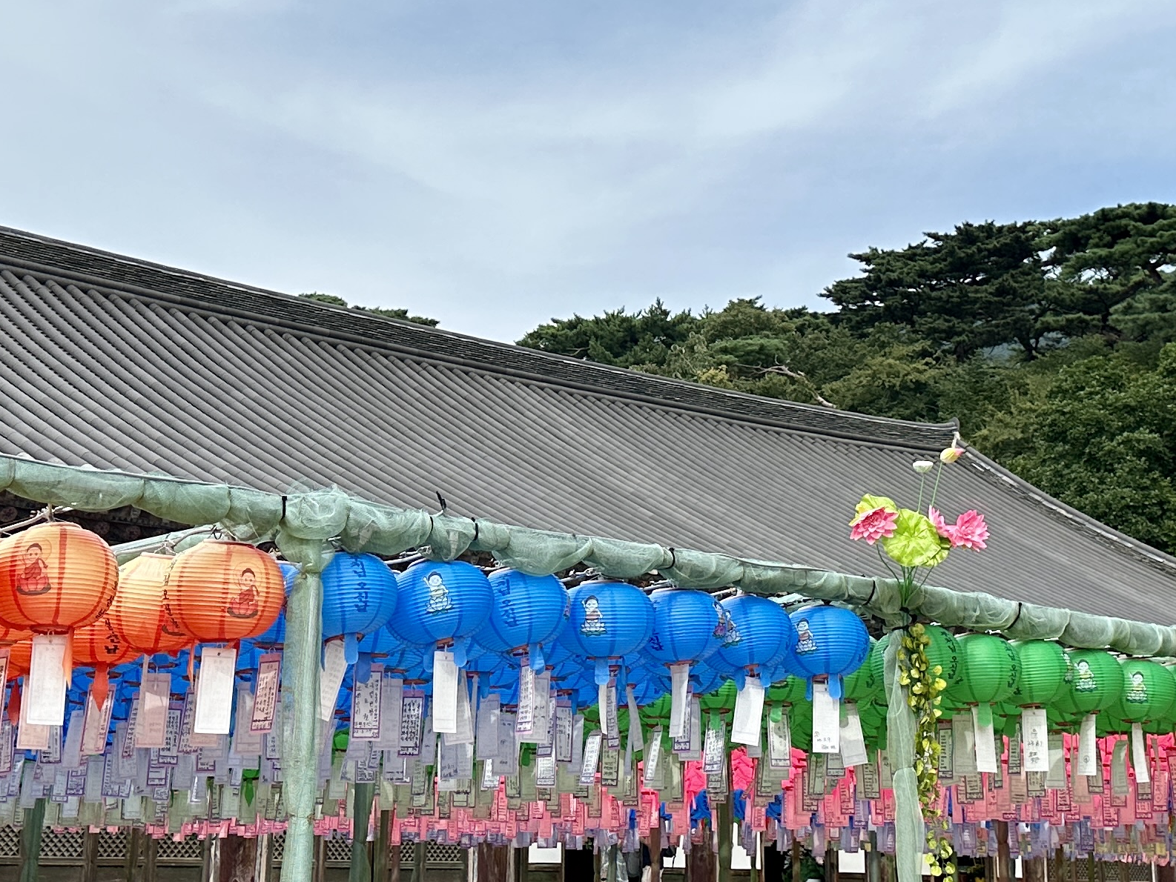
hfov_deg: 31.7
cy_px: 359
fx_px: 2073
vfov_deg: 24.0
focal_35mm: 61
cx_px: 644
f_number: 1.78
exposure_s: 1/3597
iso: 80
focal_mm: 6.86
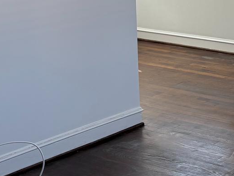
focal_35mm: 103
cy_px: -33
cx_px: 306
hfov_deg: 17.8
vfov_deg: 14.0
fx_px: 696
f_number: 1.6
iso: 32
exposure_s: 1/120
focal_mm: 5.96
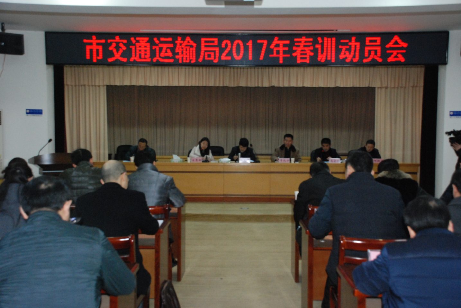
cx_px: 230
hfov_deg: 49.5
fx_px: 500
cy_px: 154
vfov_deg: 34.3
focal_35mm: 39
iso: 1600
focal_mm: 26
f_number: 5.6
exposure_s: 1/60
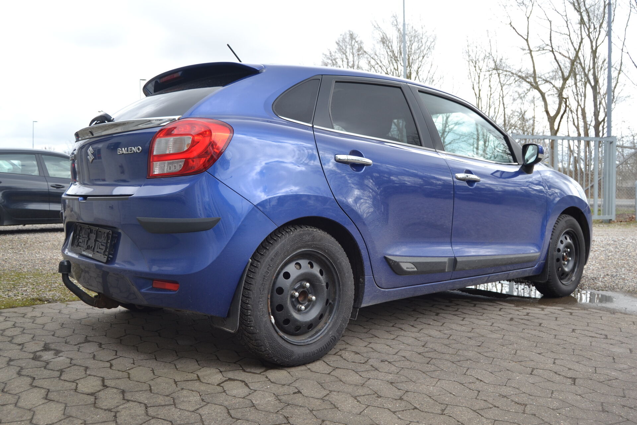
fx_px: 531
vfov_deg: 43.6
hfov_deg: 61.9
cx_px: 318
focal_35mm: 30
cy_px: 212
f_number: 5.6
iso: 100
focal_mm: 20
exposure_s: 1/125
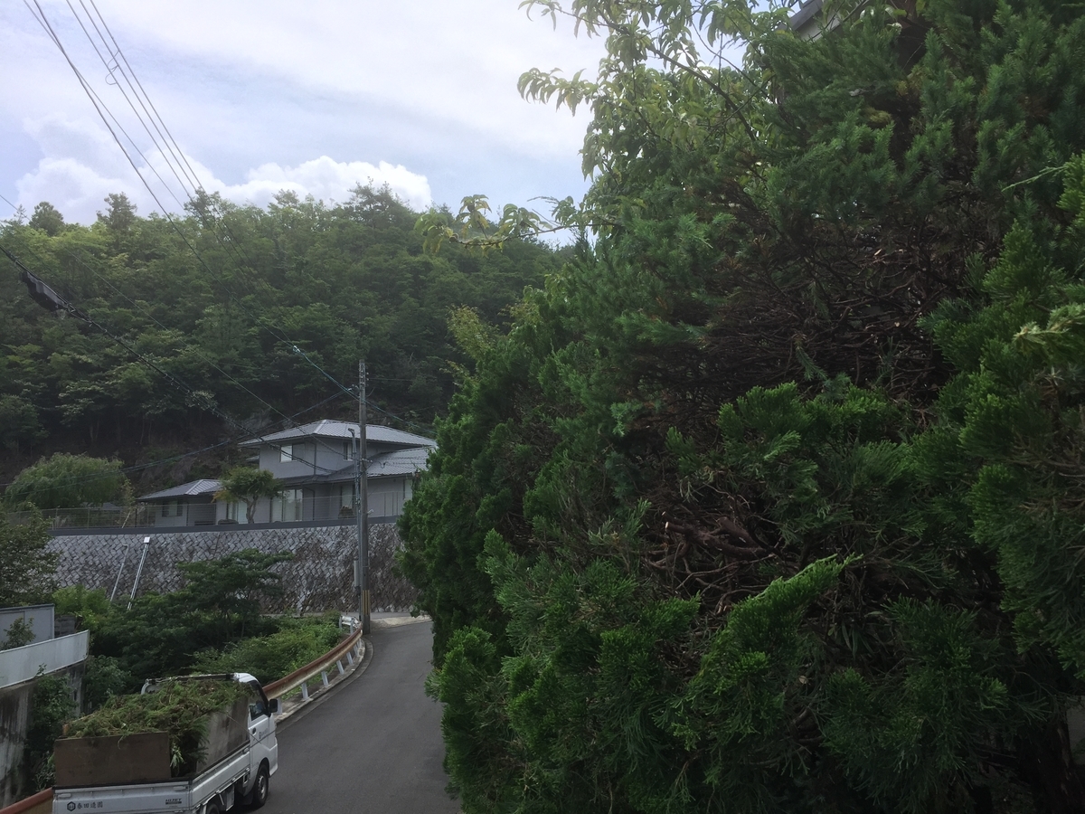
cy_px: 407
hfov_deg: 61.7
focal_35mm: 29
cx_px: 542
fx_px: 909
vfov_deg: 48.2
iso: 32
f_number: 2.2
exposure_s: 1/1647
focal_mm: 4.15
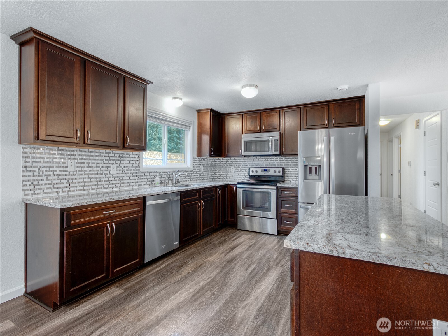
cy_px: 168
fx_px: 207
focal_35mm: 16
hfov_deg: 94.5
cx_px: 224
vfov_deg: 78.1
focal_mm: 8
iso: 200
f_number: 10
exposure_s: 1.6
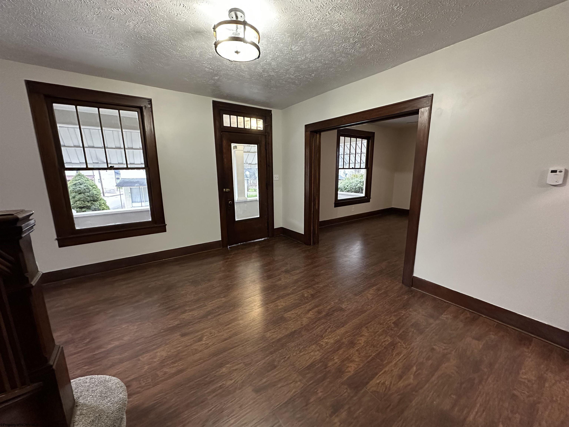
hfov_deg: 102.1
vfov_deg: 85.7
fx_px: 230
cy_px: 214
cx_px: 284
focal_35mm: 14
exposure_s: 1/60
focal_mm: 2.22
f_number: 2.2
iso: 800
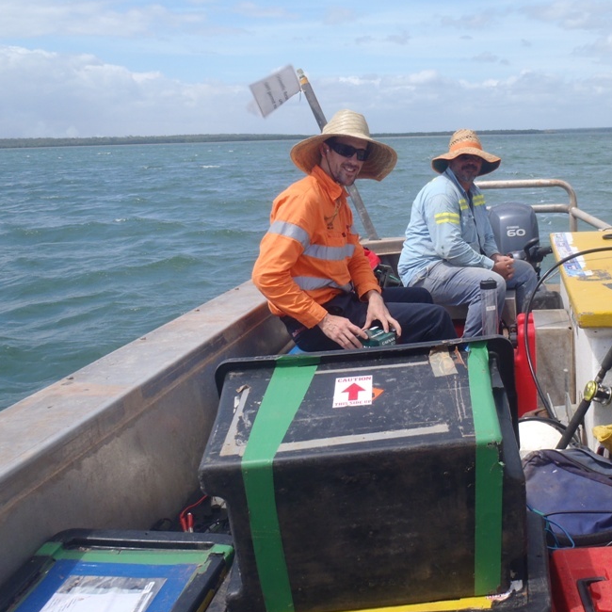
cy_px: 292
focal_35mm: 39
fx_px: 780
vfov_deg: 42.8
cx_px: 459
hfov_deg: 41.6
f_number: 10
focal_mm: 5
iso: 80
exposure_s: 1/80
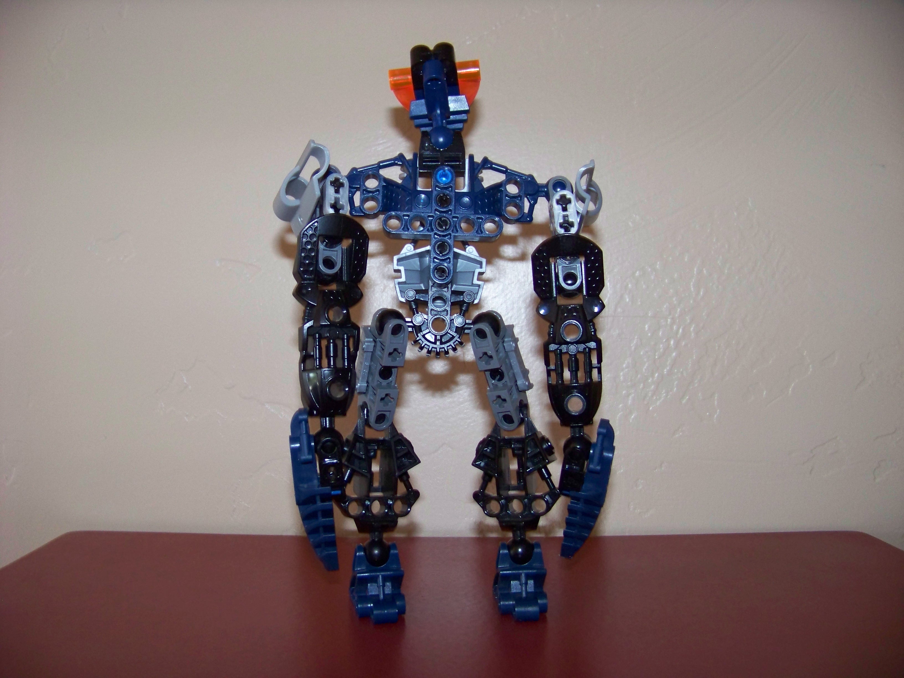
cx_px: 452
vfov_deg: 39.7
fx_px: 940
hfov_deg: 51.4
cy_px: 339
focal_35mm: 36
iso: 200
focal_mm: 5.85
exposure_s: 1/30
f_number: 2.8
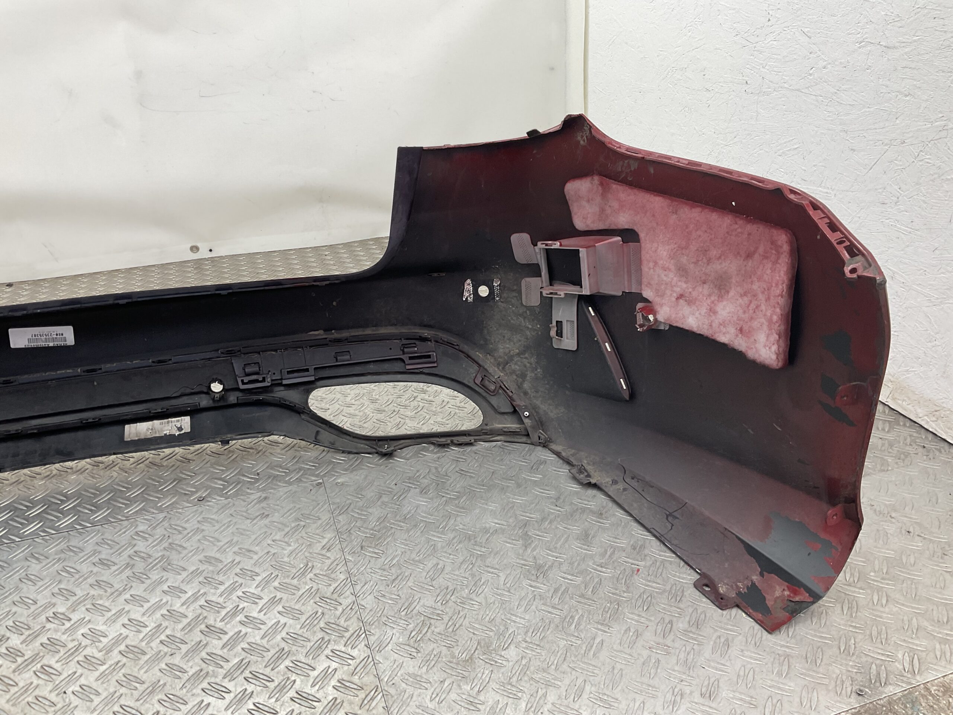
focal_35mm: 29
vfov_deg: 48.2
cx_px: 476
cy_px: 358
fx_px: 798
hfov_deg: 61.7
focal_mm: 3
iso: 32
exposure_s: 1/100
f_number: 1.8
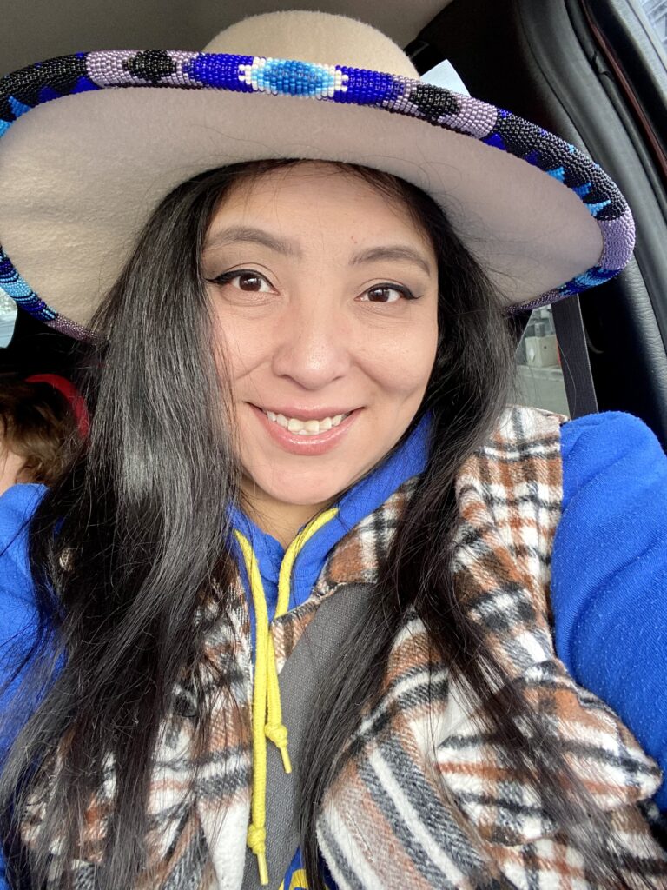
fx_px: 771
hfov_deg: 46.8
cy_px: 445
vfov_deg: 60.0
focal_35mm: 30
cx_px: 334
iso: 100
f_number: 2.2
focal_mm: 2.71
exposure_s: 1/89
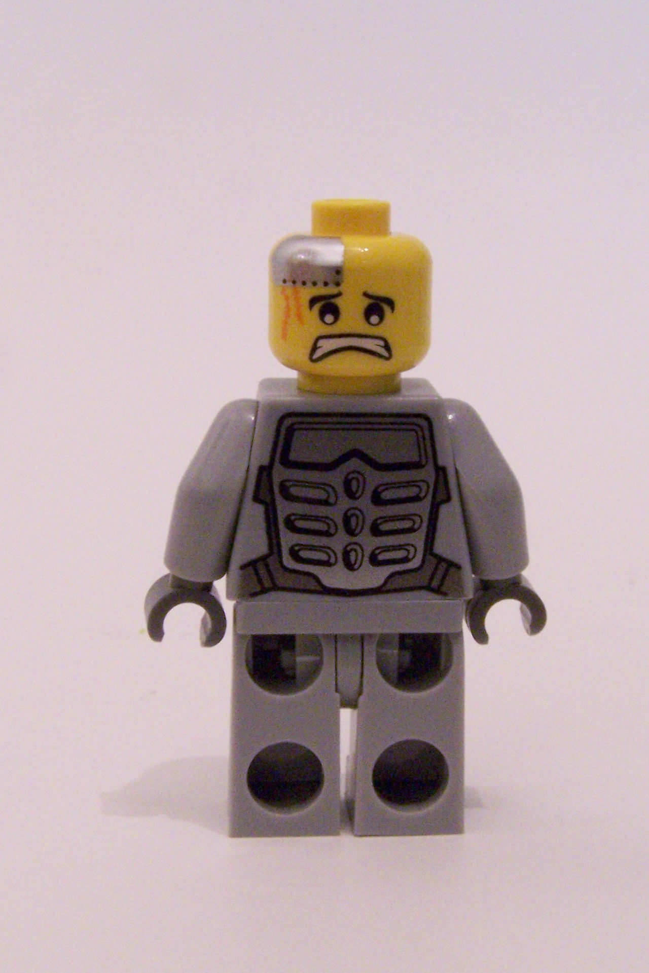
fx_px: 1622
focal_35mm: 60
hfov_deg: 22.6
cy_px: 485
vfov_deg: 33.4
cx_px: 361
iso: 400
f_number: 8
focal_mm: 7.1
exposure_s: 1/4
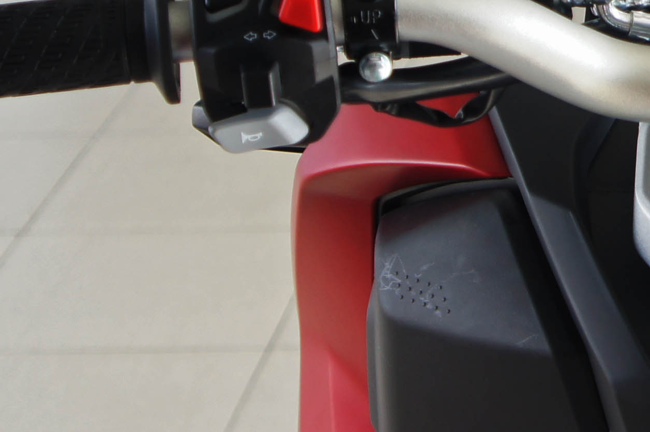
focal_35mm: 170
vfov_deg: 8.0
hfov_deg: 11.9
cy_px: -121
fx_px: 3065
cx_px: 749
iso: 200
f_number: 4.5
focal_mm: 29
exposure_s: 1/80
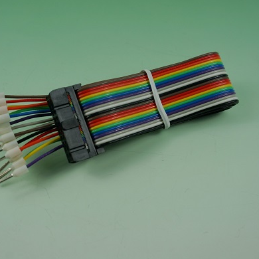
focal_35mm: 47
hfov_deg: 35.8
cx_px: 95
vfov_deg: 36.1
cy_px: 129
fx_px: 398
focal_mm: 24
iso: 100
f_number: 8
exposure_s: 1/125
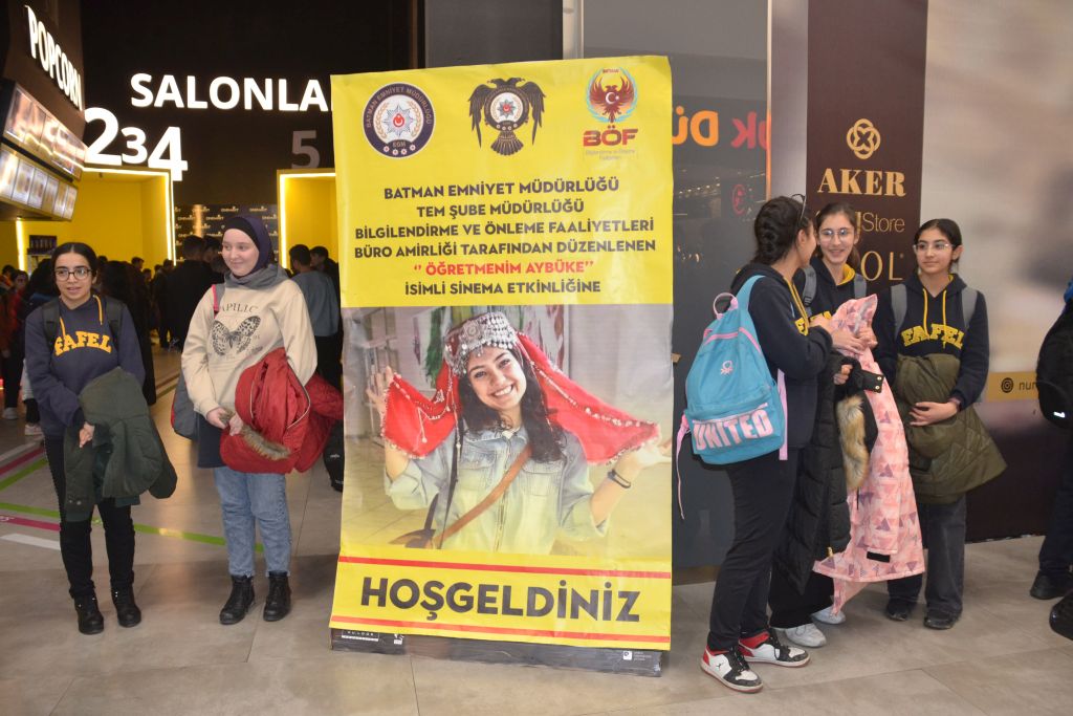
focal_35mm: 27
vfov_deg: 47.9
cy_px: 358
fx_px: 805
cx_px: 536
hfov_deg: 67.4
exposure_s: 1/60
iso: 1600
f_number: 3.5
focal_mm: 18
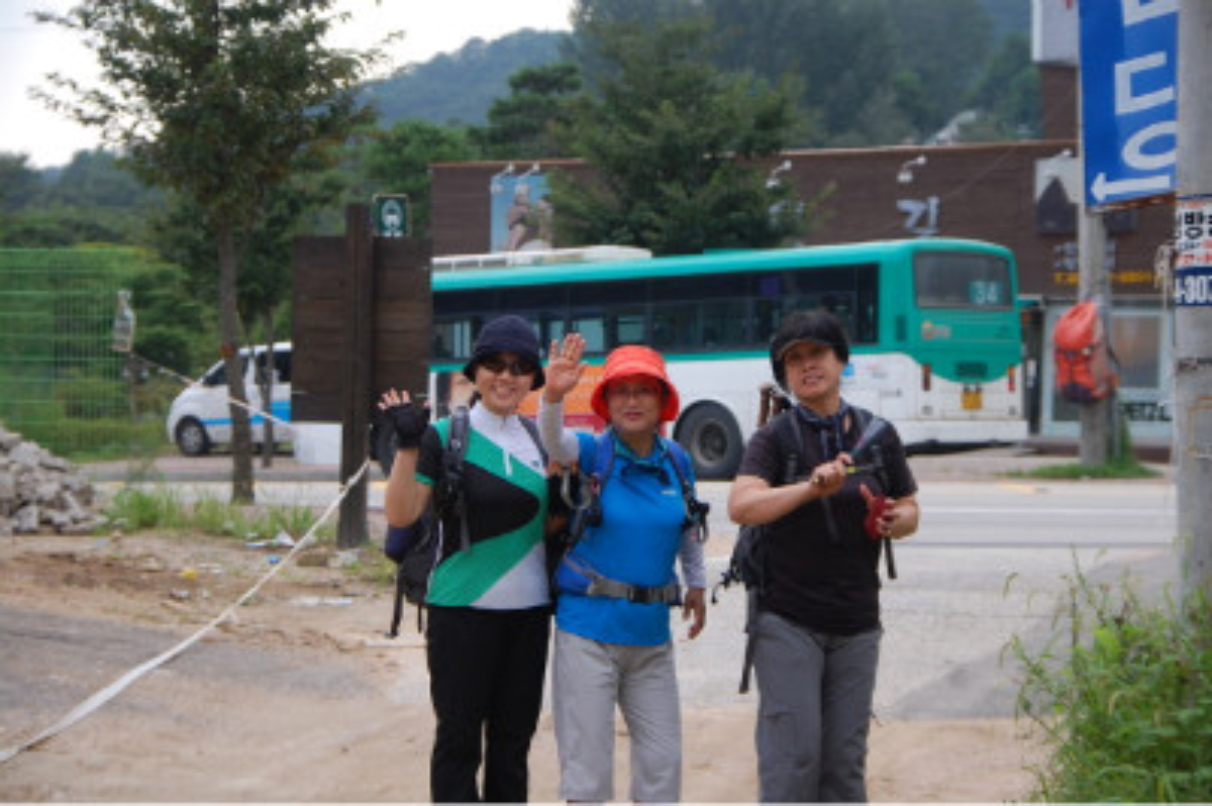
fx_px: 3280
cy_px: 403
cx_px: 606
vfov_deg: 14.0
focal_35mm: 98
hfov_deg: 20.9
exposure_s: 1/250
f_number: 5.3
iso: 200
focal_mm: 65
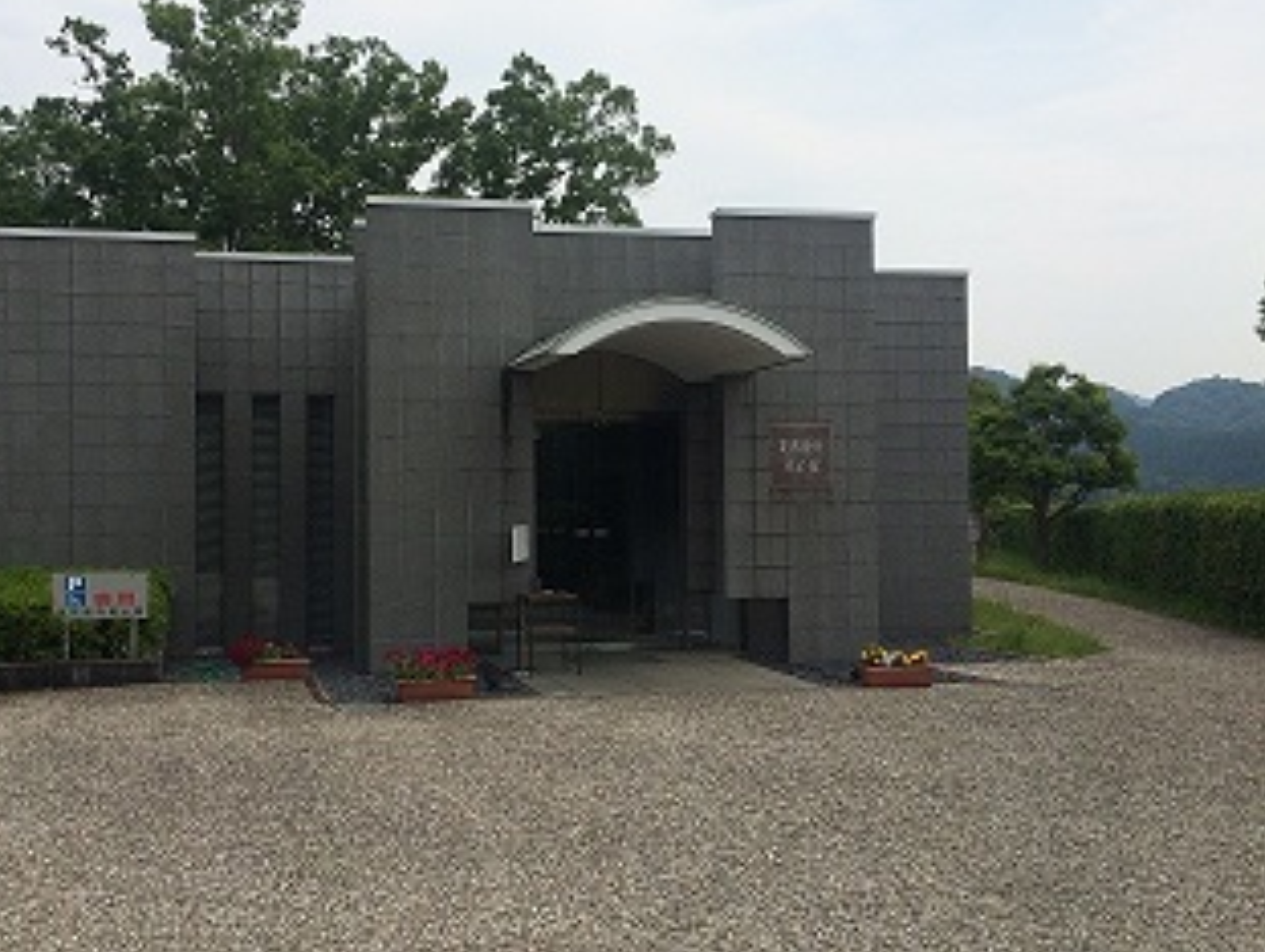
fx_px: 1390
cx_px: 447
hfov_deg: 48.3
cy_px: 472
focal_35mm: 38
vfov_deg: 37.8
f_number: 2.2
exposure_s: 1/2564
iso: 32
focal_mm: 4.15
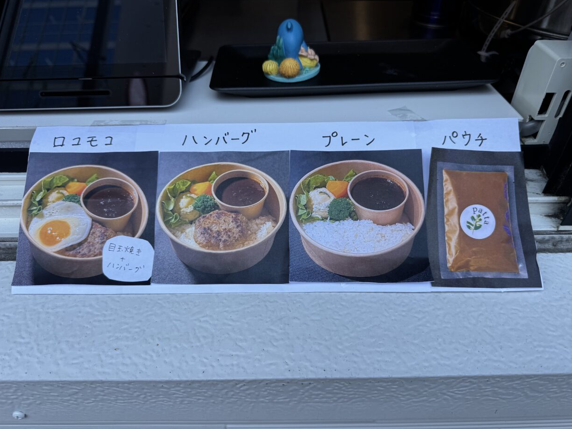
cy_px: 219
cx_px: 291
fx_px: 413
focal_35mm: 25
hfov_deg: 69.4
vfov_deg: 54.9
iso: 80
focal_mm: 6.76
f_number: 1.78
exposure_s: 1/1215
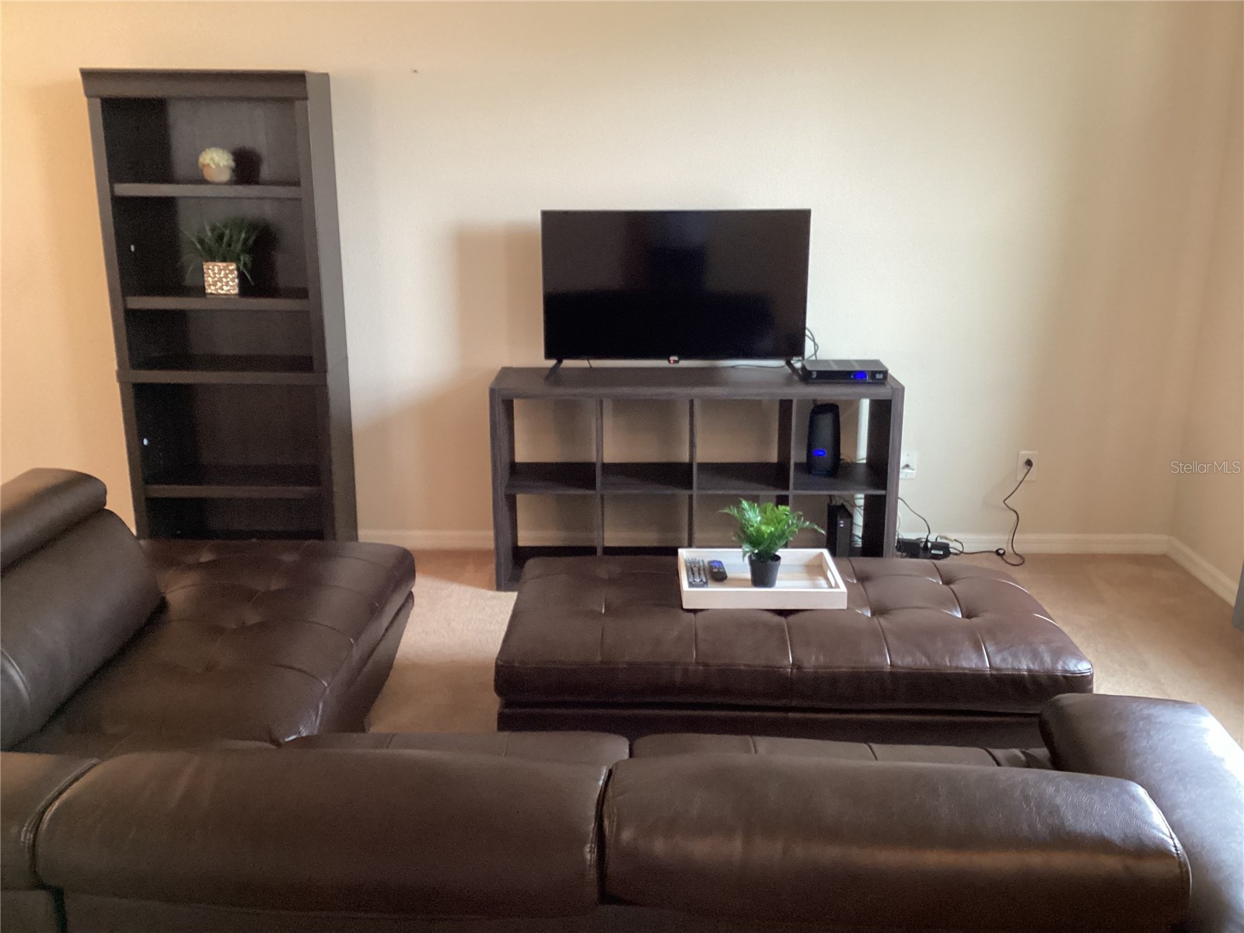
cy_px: 466
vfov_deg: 45.4
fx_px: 1114
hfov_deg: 58.4
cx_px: 622
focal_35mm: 31
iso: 400
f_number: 2.4
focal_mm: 3.3
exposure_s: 1/30
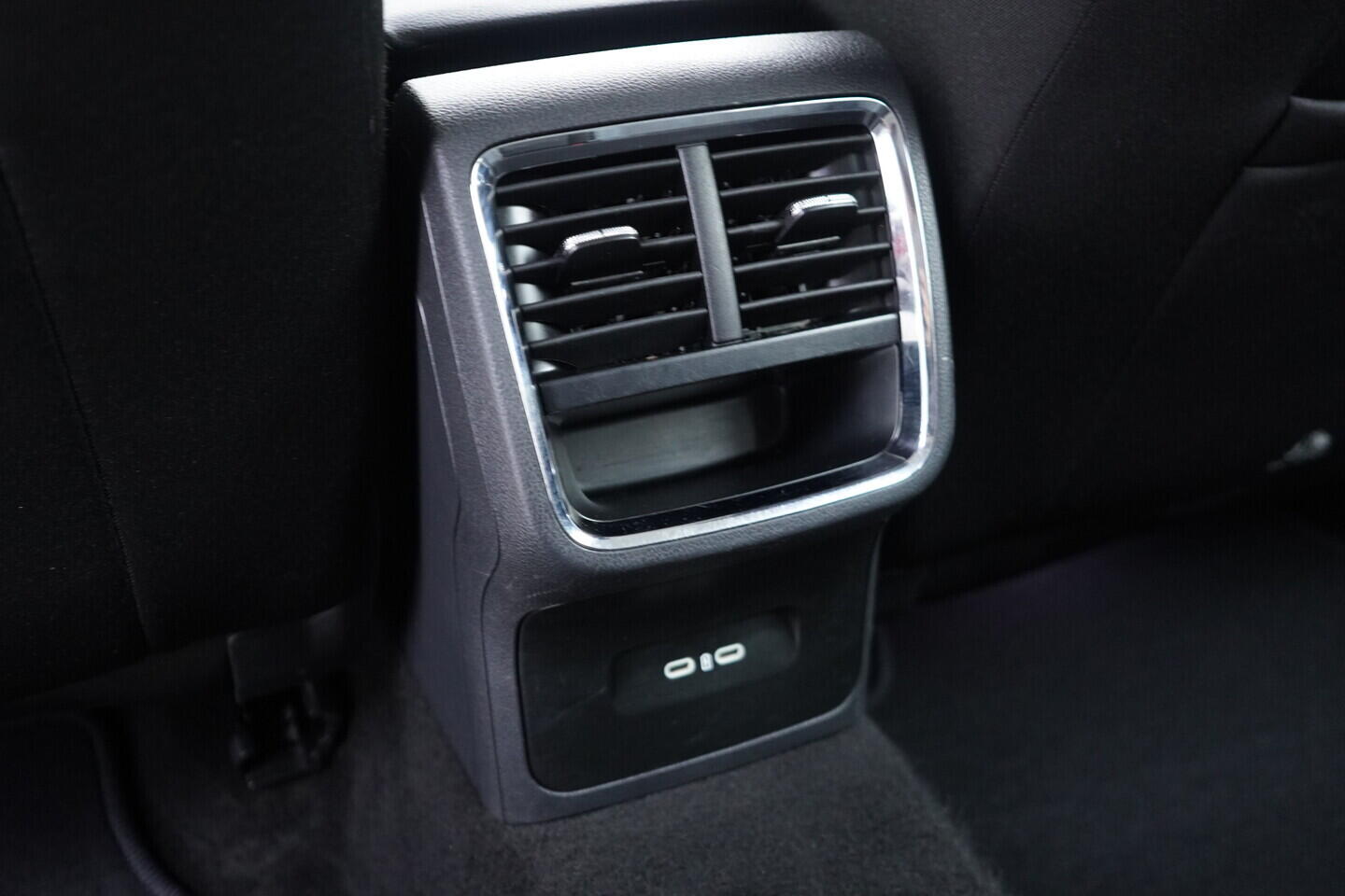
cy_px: 448
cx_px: 672
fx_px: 1345
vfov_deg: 36.9
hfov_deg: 53.1
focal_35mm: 36
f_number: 2.8
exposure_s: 1/40
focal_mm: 24
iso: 2000
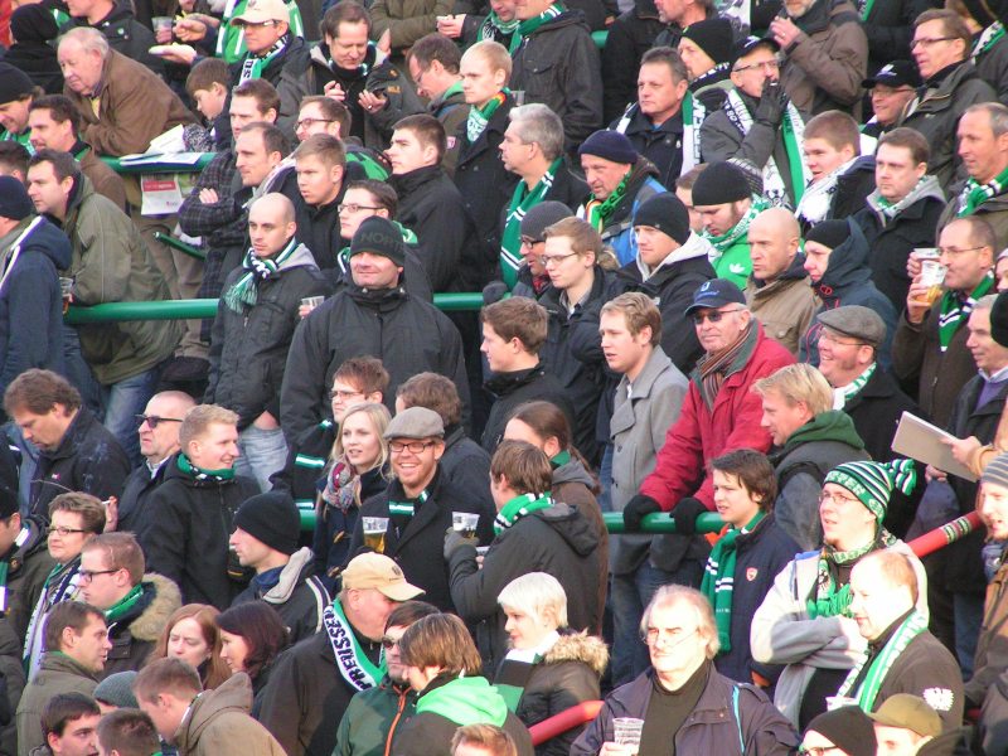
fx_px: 11065
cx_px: 504
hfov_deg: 5.2
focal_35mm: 380
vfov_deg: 3.9
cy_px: 378
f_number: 3.5
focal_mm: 58
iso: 200
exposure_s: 1/250
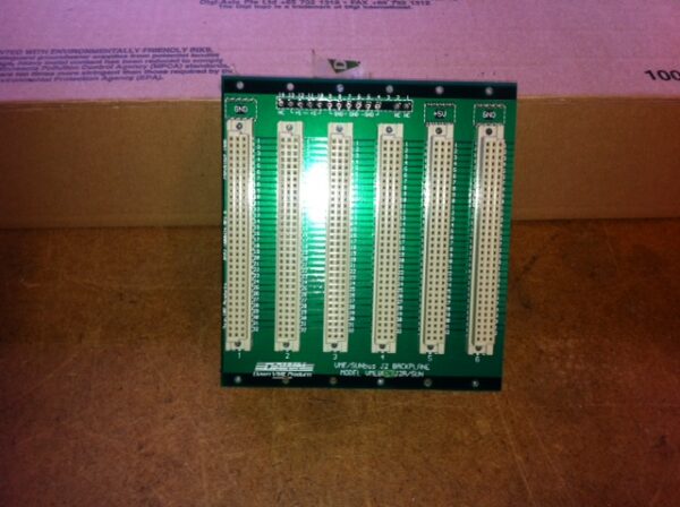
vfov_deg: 40.6
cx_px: 340
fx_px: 686
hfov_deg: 52.7
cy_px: 254
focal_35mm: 35
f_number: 2.8
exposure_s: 1/39
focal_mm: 3.85
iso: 80
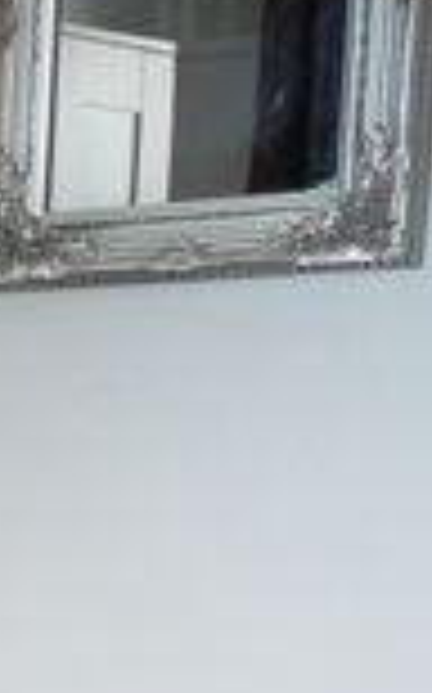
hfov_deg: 7.4
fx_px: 2491
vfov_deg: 15.1
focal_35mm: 132
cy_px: 886
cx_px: -1260
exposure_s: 1/60
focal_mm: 12
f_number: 3.5
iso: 1600
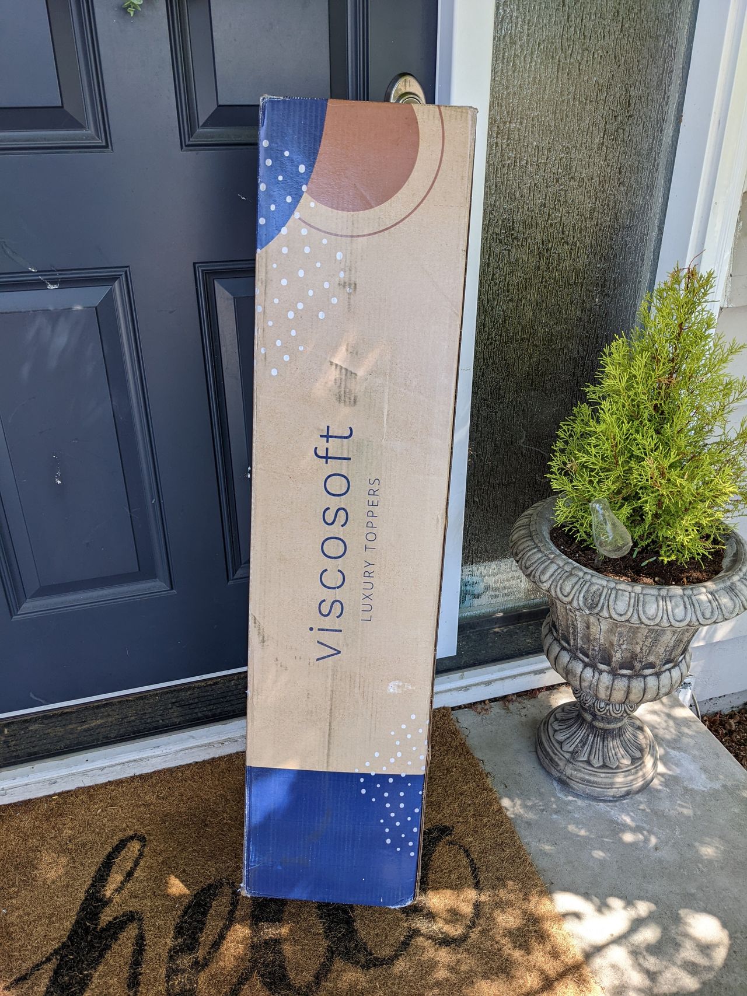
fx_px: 777
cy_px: 498
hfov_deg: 51.3
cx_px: 374
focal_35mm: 27
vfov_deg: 65.3
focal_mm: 4.38
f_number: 1.73
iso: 52
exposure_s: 1/293
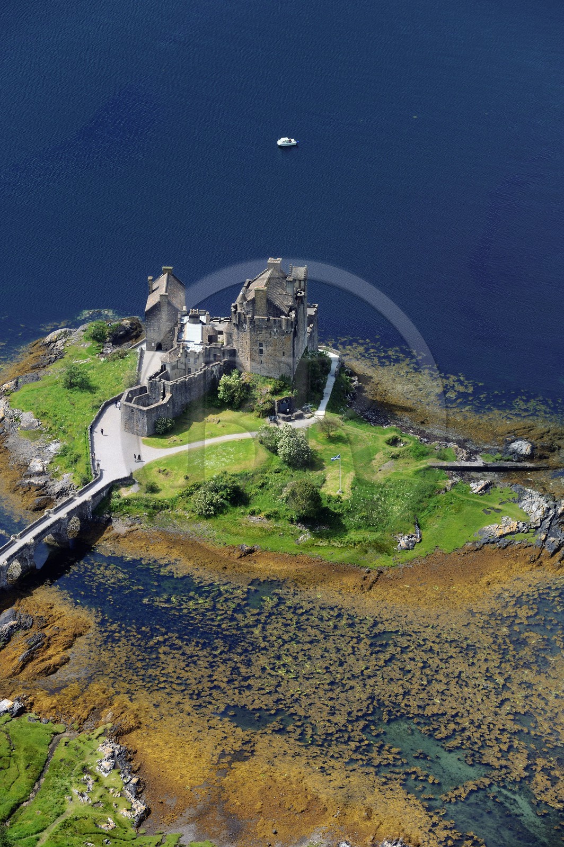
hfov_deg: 10.1
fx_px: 3178
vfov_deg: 15.2
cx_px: 282
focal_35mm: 135
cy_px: 424
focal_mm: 135
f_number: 6.3
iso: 400
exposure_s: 1/800
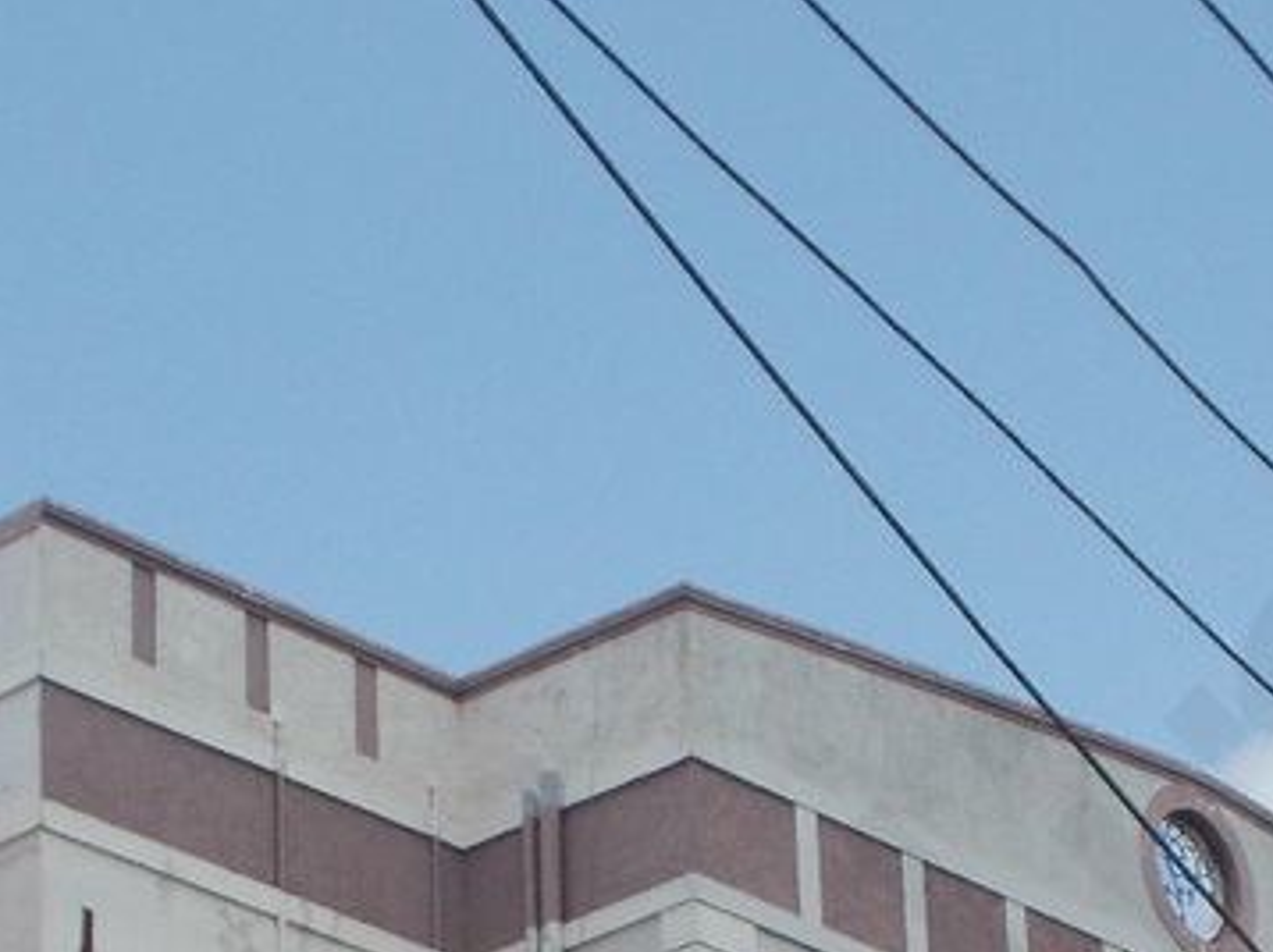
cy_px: 1314
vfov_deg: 9.6
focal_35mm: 151
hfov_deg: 13.1
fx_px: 5549
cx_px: 836
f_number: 11.3
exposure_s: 1/100
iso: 80
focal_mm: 9
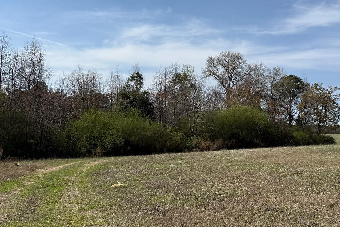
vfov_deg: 35.1
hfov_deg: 49.4
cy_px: 117
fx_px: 359
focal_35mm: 38
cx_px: 238
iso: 80
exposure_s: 1/6173
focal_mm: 6.76
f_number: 1.78
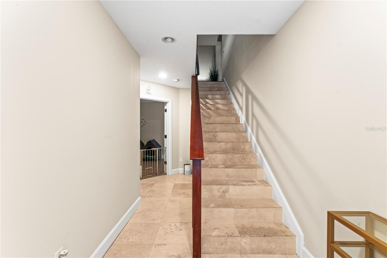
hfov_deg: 93.3
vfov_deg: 70.4
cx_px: 194
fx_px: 183
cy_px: 129
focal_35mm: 17
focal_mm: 17
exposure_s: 1
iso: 2000
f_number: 13
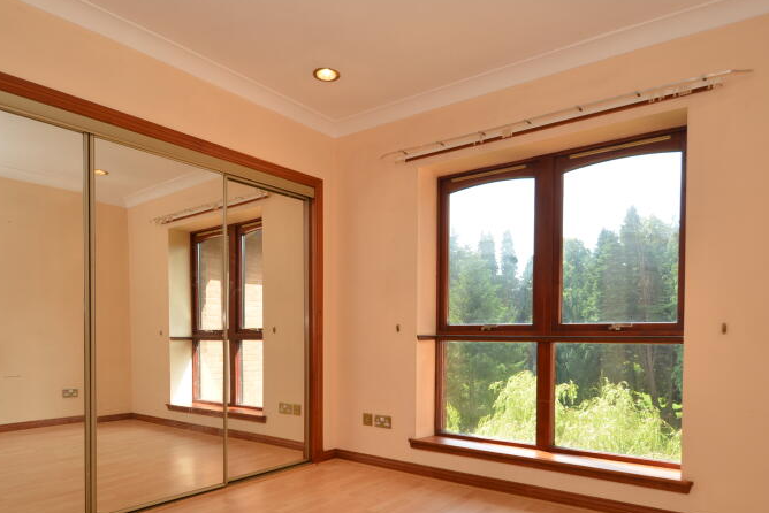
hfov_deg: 76.1
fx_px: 491
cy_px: 332
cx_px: 376
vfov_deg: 54.3
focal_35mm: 23
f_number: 5.6
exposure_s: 1/125
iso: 160
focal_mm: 10
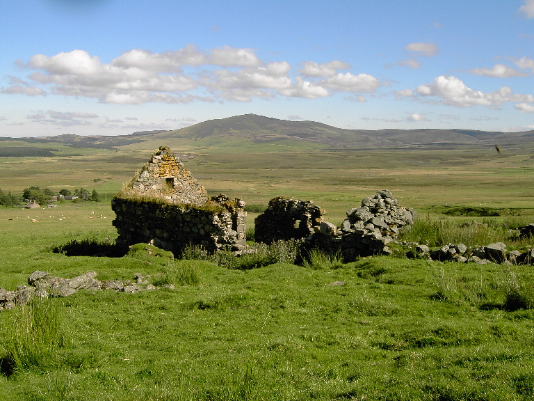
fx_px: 540
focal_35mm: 35
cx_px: 267
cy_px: 200
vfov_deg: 40.7
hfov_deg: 52.6
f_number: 6.7
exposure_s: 1/400
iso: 100
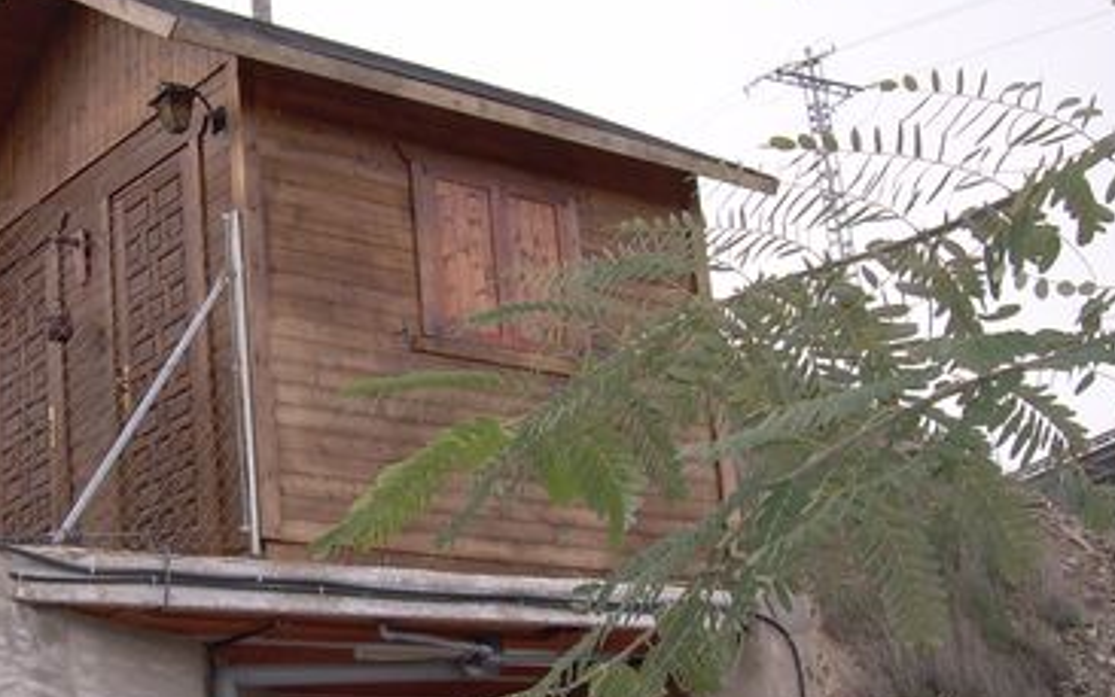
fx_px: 2006
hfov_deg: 30.6
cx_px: 292
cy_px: 353
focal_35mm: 66
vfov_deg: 19.7
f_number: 2.8
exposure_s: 1/149
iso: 50
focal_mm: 6.3
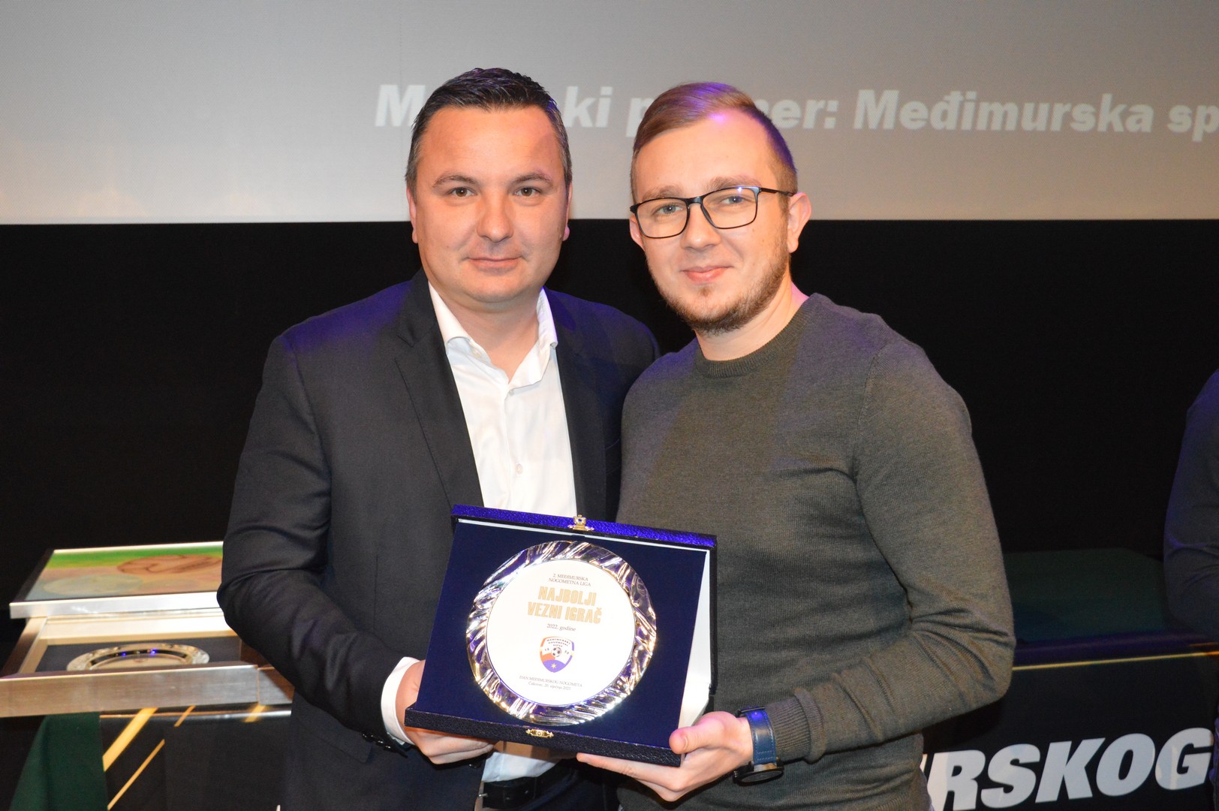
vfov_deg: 29.8
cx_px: 610
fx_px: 1522
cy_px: 406
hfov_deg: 43.6
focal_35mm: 45
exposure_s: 1/100
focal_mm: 30
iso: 3200
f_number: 7.1
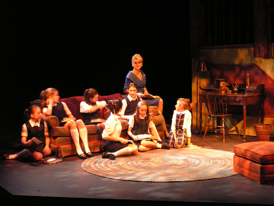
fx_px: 499
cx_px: 136
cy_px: 103
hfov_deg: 30.7
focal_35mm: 63
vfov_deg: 23.3
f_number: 3.2
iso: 200
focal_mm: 10.4
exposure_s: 1/8
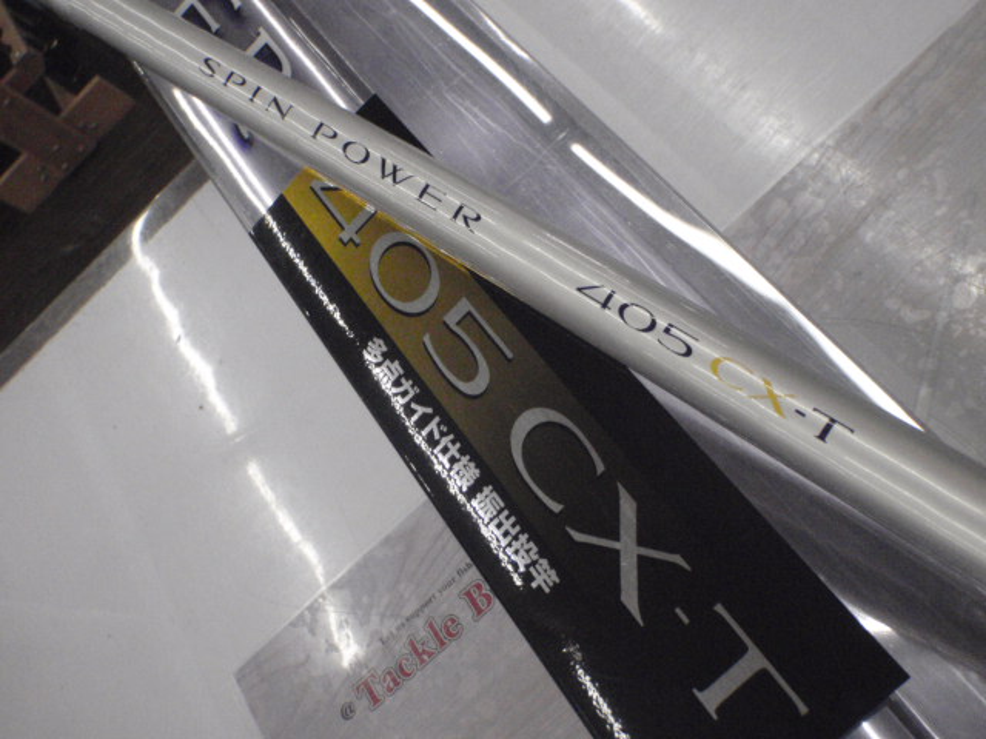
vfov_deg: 39.7
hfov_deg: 51.4
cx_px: 493
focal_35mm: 36
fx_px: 1025
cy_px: 370
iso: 800
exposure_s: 1/250
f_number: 4.1
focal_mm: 6.53
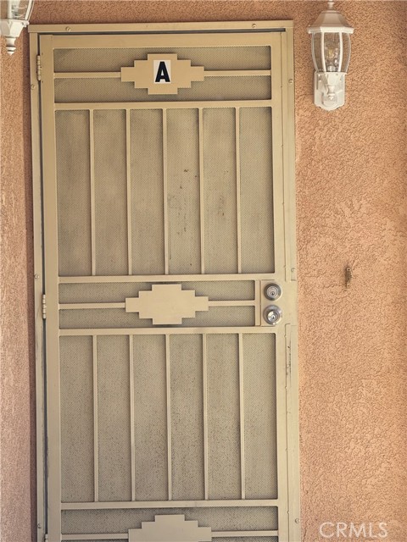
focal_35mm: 120
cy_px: 271
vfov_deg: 16.4
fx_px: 1881
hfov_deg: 12.3
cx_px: 204
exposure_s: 1/414
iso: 50
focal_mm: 15.66
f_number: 2.8
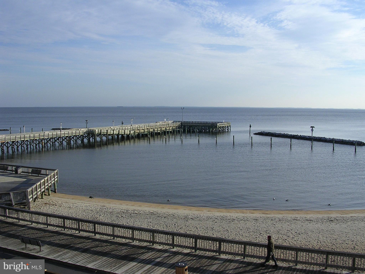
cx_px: 182
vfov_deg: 37.7
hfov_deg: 49.0
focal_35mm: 38
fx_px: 401
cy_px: 137
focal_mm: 5.8
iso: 100
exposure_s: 1/402
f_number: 5.6
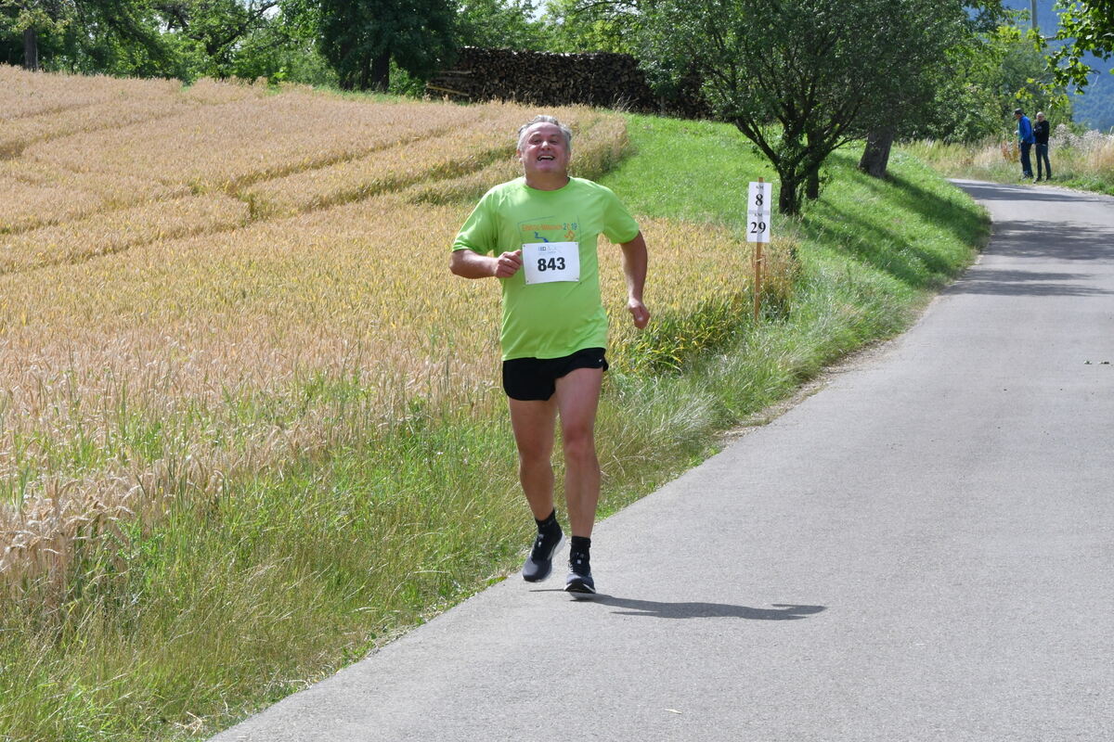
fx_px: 4873
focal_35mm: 158
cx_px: 557
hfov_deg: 13.0
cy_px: 371
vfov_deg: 8.7
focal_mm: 105
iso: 800
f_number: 22
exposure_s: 1/250
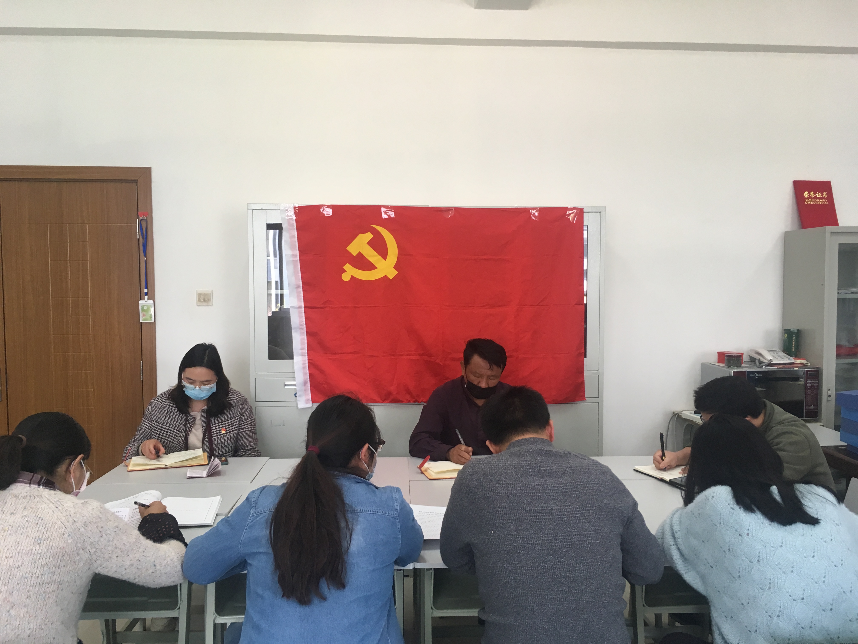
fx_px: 719
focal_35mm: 29
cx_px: 429
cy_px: 322
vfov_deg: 48.2
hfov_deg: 61.7
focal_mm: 4.15
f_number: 2.2
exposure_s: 1/33
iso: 40
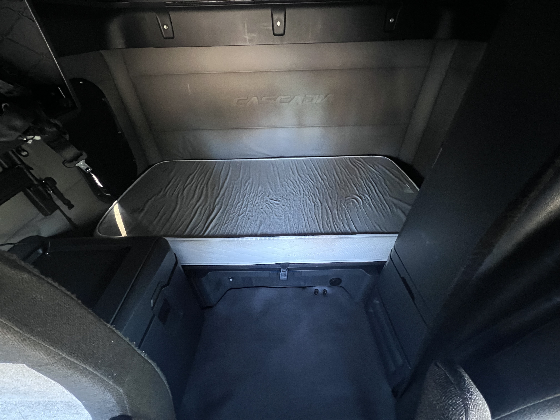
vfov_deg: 89.9
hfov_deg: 106.2
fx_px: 210
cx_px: 280
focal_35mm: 13
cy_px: 210
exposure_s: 1/49
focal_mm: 1.57
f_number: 1.8
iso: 1000
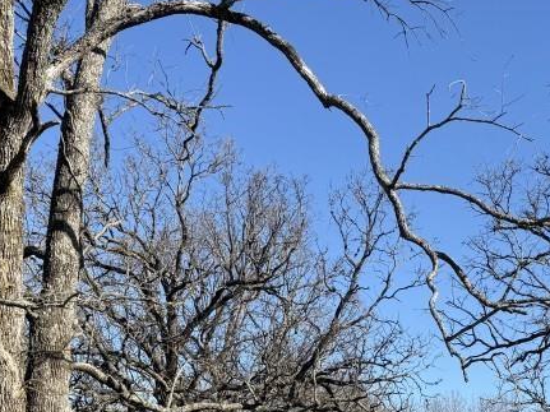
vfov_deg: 24.2
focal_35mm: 57
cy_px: 439
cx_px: 430
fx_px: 905
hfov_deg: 33.0
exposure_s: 1/2703
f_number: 1.78
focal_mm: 6.76
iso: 80
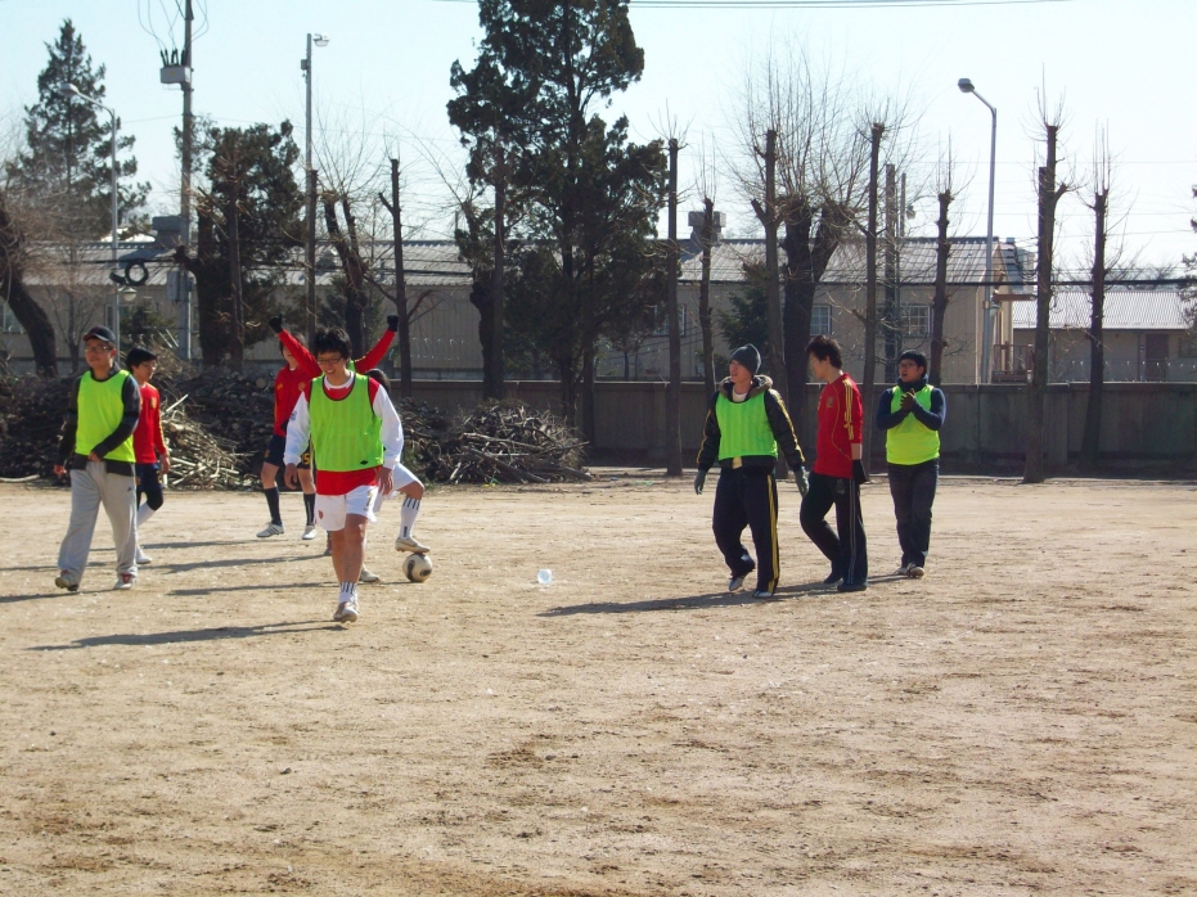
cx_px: 598
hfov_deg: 23.8
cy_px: 448
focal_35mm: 82
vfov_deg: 18.0
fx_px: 2835
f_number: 4.6
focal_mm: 13.7
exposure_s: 1/390
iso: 64
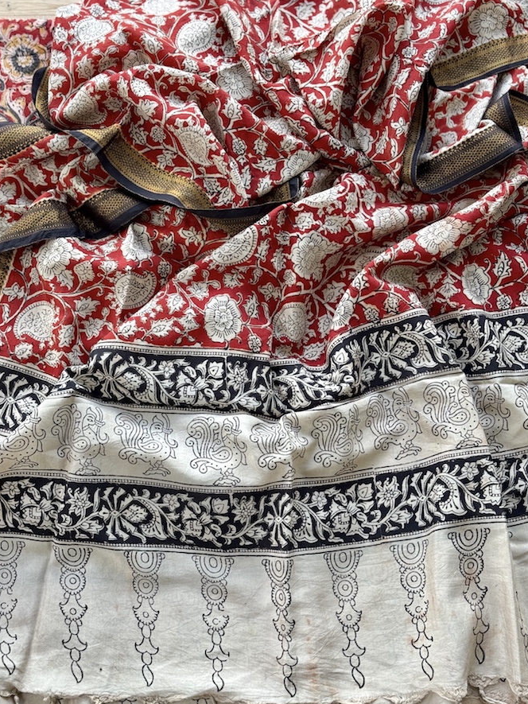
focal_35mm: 54
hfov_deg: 27.0
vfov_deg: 35.5
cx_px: 248
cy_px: 342
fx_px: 1098
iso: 64
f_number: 1.78
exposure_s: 1/314
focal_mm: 6.76
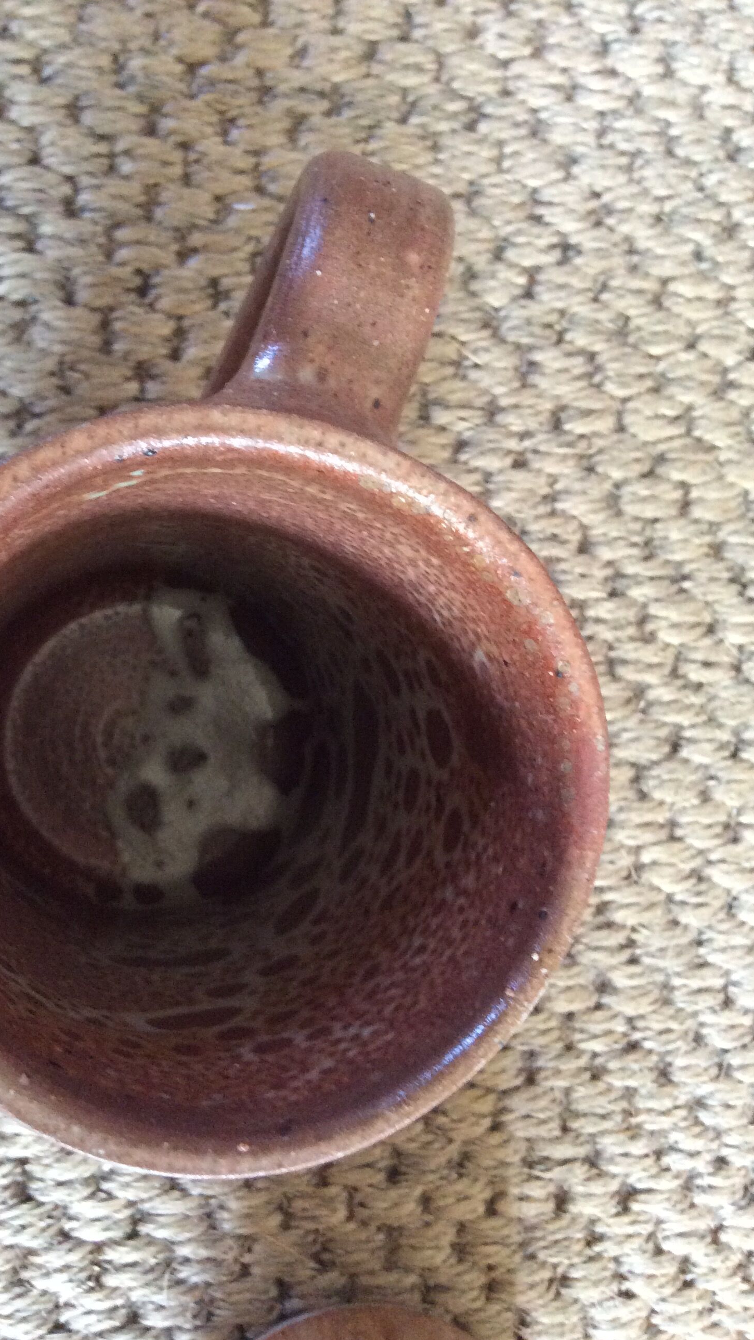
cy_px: 671
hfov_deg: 33.6
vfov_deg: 56.6
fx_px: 1244
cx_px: 294
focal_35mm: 35
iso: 250
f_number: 2.4
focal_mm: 3.3
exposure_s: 1/20
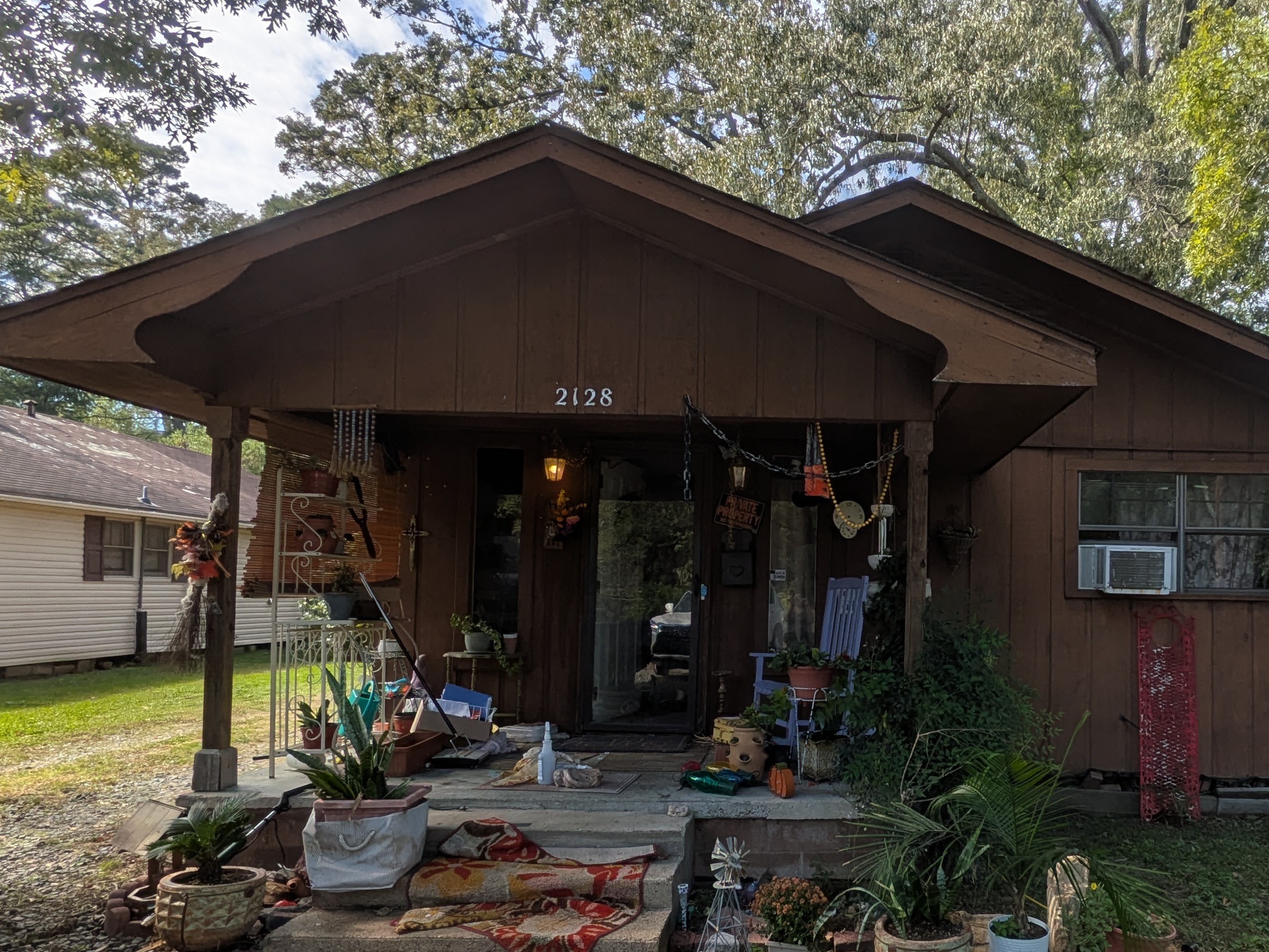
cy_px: 576
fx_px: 880
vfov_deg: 56.3
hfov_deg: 69.7
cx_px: 835
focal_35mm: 24
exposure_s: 1/1527
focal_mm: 1.85
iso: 50
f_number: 2.2
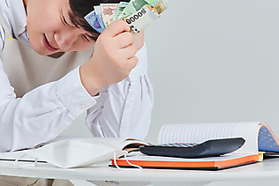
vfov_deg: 4.5
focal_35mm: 303
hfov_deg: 6.8
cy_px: 58
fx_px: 2349
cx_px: 82
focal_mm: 160
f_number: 14
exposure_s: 1/125
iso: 100
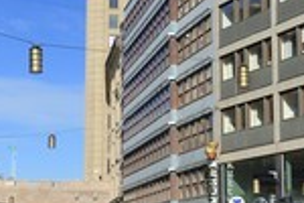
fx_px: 802
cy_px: 106
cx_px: 154
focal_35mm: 95
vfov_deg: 14.4
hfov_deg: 21.5
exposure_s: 1/400
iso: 200
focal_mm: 34
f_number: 9
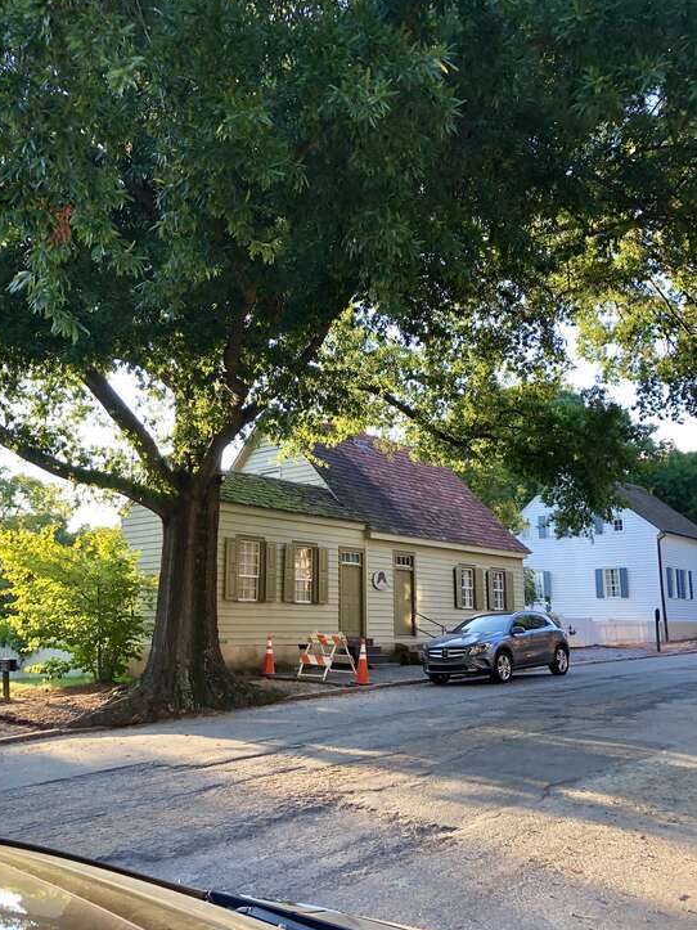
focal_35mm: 31
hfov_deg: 45.4
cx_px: 312
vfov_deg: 58.4
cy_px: 467
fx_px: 833
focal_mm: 3.99
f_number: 1.8
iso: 40
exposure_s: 1/120
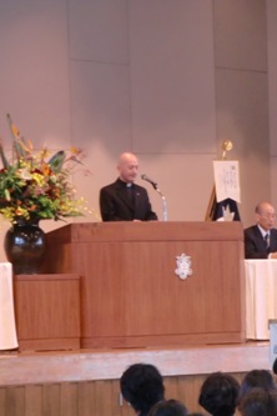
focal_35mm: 203
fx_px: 2343
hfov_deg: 6.8
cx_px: 218
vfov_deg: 10.1
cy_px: 209
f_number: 4.6
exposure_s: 1/15
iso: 400
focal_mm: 25.9
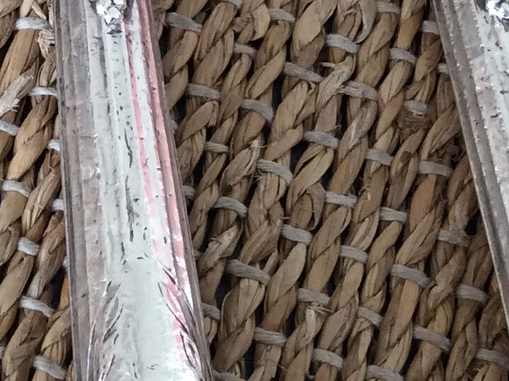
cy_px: 54
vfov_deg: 12.8
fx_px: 1689
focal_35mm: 115
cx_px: 57
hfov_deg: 16.9
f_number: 2.4
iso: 80
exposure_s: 1/25
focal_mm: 3.3
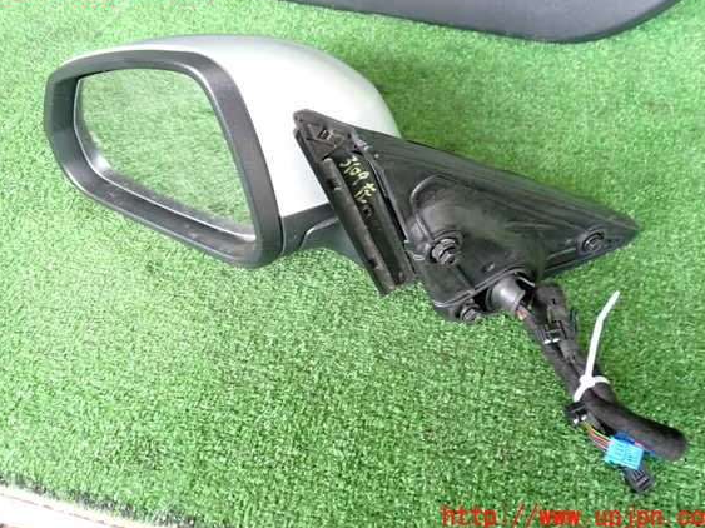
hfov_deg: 56.8
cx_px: 349
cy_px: 251
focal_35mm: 32
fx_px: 652
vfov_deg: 44.1
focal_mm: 5.4
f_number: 2.3
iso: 200
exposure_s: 1/30
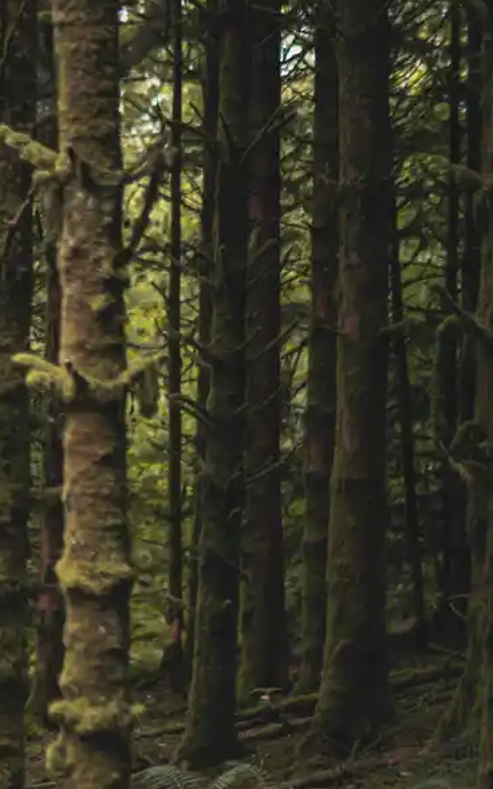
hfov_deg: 8.7
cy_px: 454
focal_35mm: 140
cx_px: -569
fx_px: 3010
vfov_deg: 14.9
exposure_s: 1/125
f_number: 1.4
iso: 100
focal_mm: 50
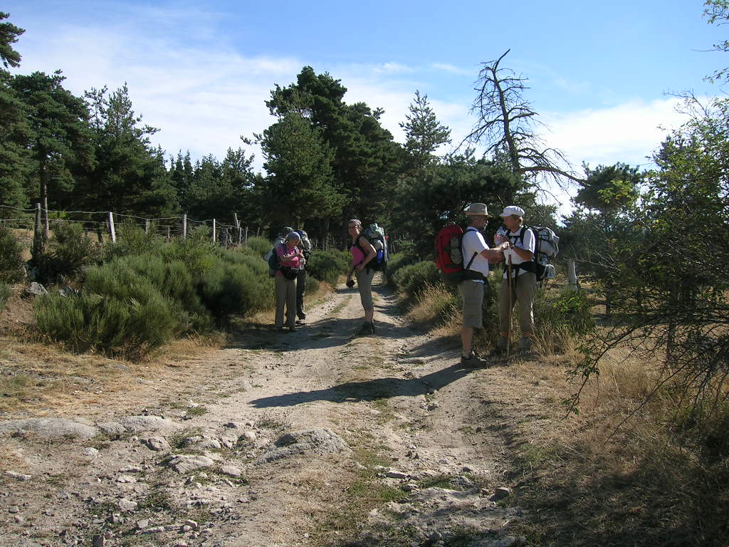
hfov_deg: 52.6
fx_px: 737
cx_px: 364
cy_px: 274
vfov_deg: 40.7
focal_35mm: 35
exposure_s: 1/364
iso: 50
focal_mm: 5.4
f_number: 4.8
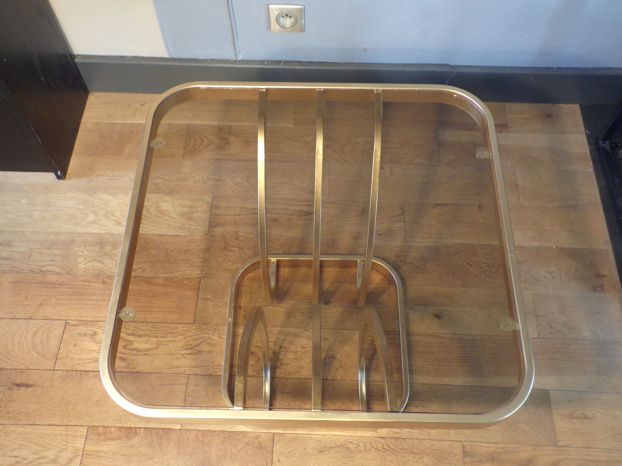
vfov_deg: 44.2
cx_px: 311
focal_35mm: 32
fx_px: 575
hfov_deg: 56.8
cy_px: 233
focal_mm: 5.8
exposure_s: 1/17
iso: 439
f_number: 3.2
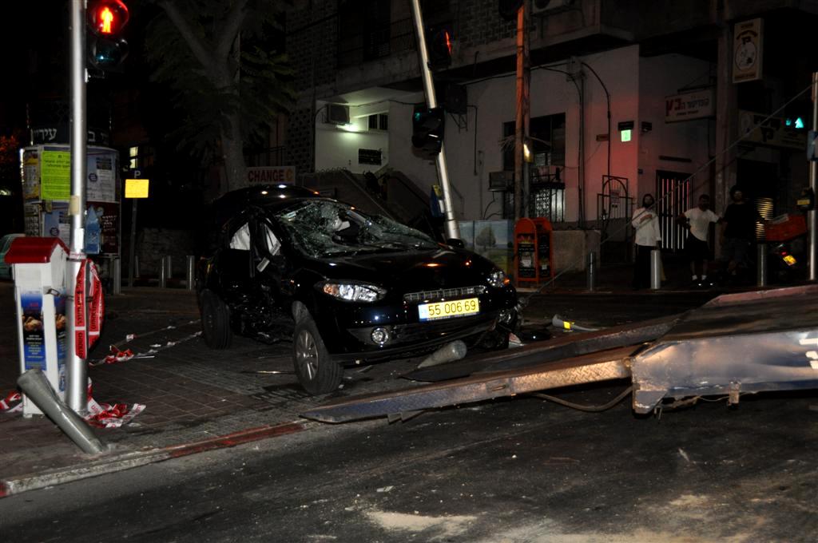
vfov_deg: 31.8
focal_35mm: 42
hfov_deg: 46.5
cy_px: 272
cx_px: 409
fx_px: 953
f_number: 4
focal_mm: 28
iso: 800
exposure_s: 1/60
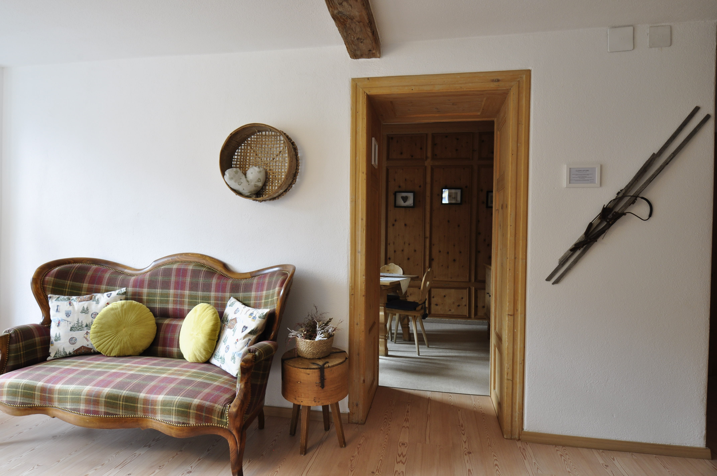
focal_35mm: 21
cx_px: 358
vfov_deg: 59.4
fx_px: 418
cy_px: 238
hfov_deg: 81.3
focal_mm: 14
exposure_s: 1/4
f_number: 13
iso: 250
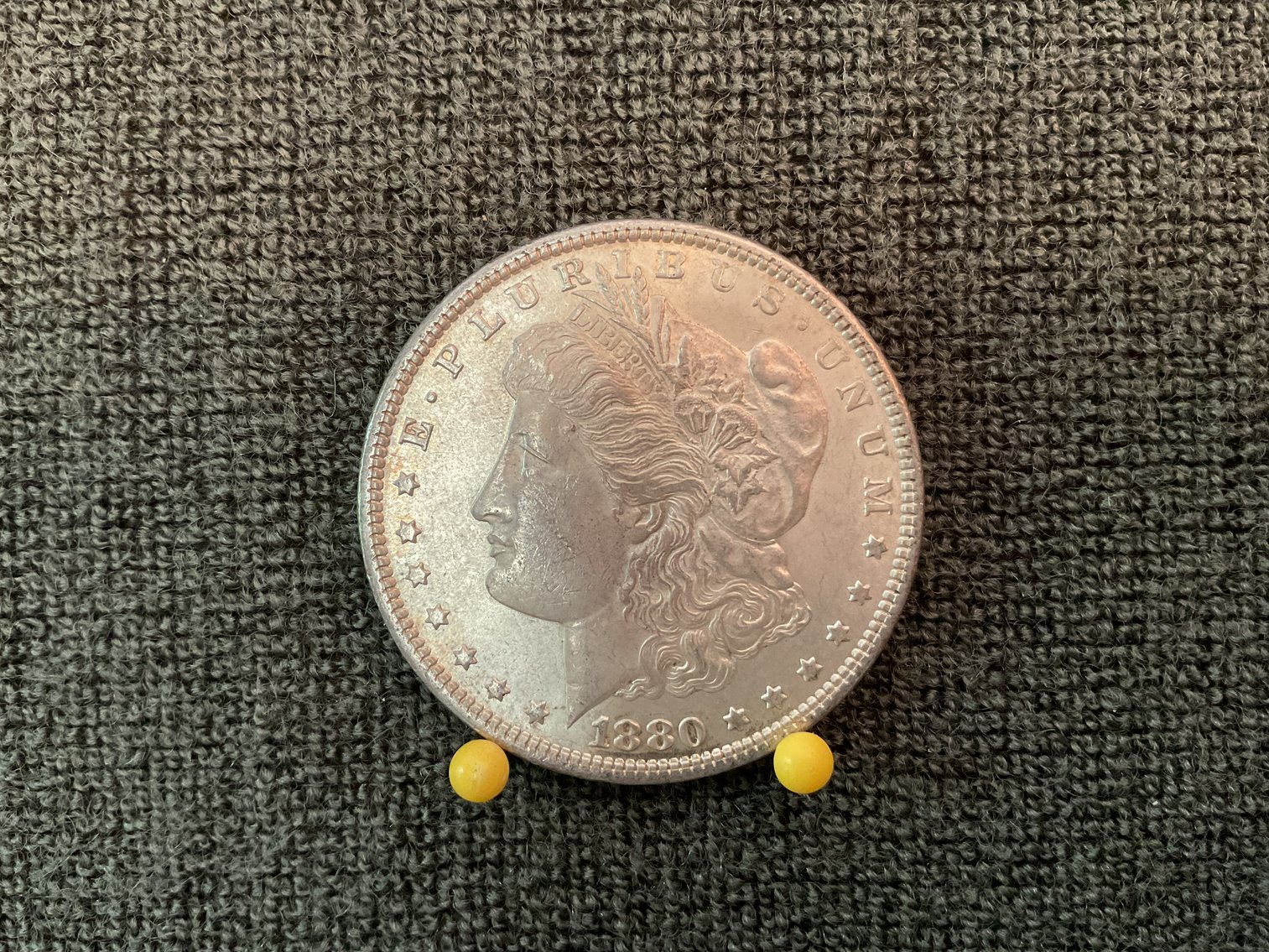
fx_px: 1063
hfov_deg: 61.7
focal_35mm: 29
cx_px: 634
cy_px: 476
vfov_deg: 48.2
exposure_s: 1/30
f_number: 1.8
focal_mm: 3
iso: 320
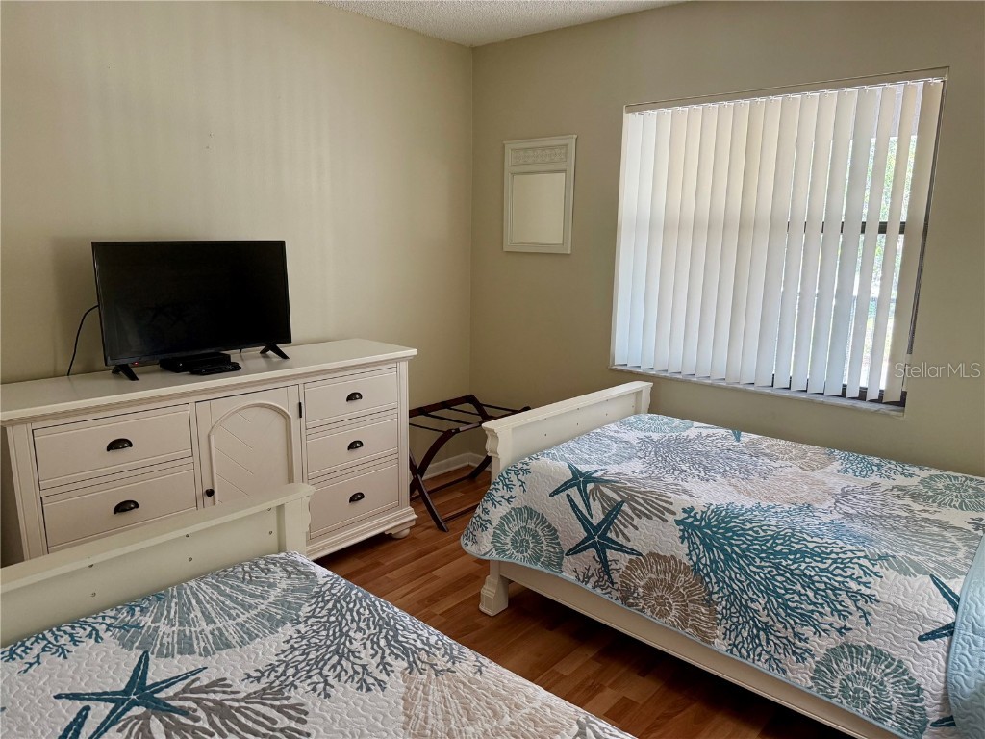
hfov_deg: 71.6
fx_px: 683
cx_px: 492
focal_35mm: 24
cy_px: 370
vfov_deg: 56.8
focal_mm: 6.76
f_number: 1.78
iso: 250
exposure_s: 1/120
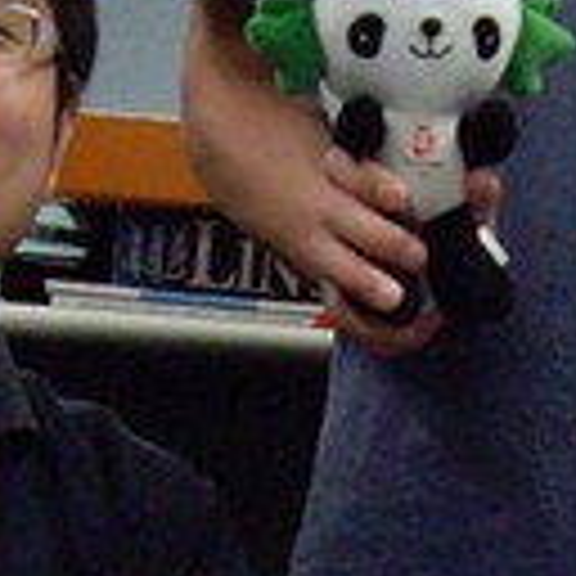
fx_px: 5045
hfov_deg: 6.5
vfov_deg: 6.5
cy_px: 518
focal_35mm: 268
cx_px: 279
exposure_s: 1/40
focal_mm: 6.2
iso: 200
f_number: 2.7
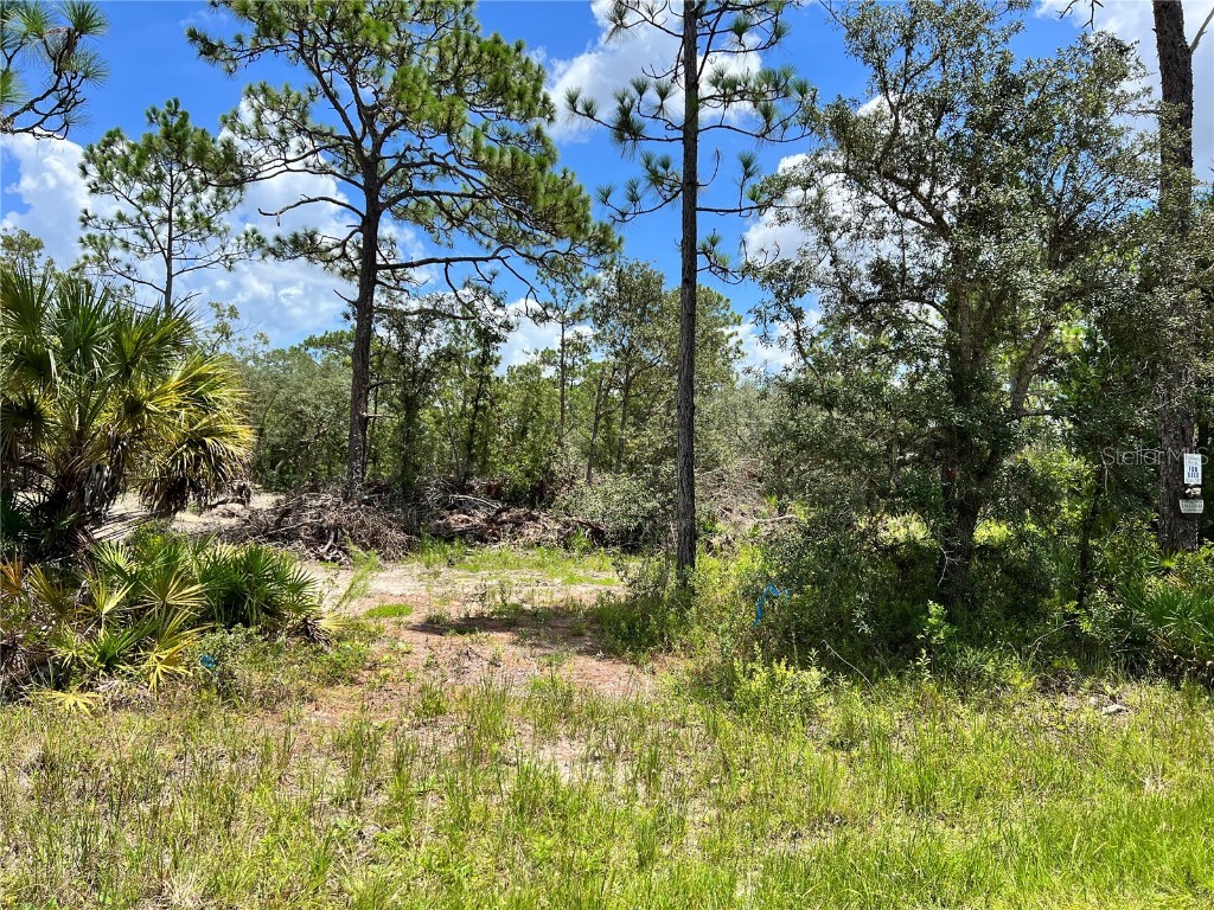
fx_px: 912
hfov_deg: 67.3
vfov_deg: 53.1
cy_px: 455
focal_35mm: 26
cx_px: 607
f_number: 1.5
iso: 50
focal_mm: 5.7
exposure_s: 1/2762
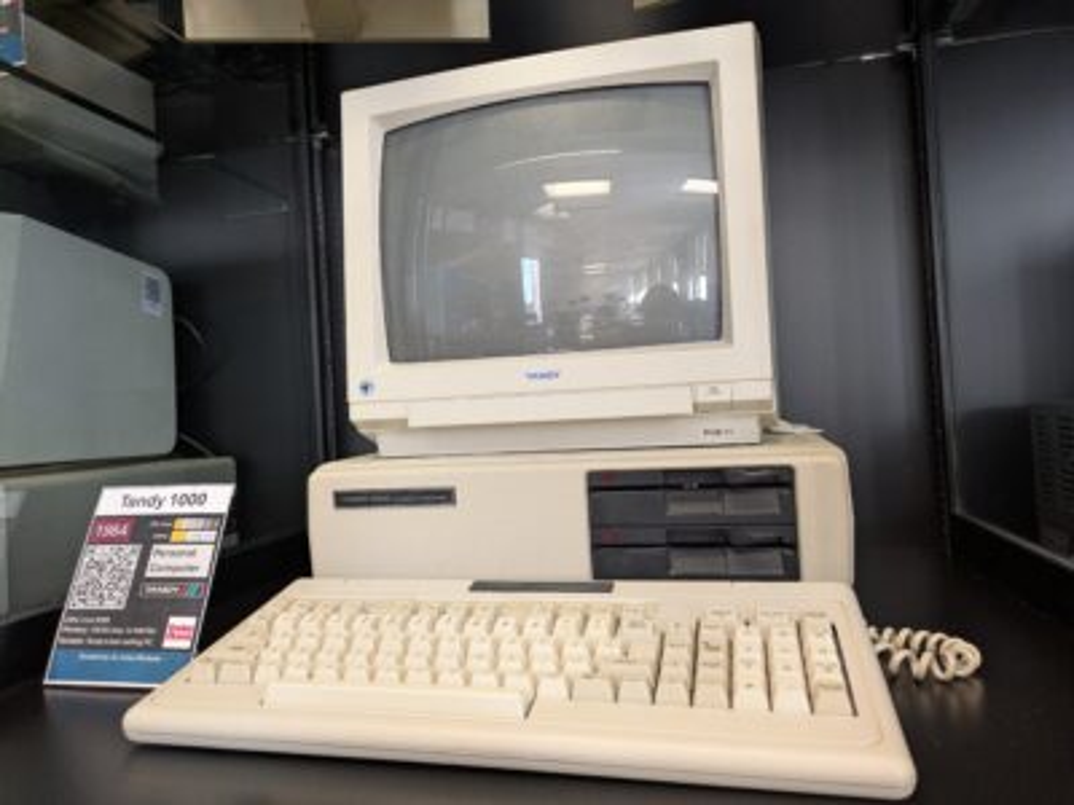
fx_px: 776
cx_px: 537
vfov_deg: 54.9
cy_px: 402
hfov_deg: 69.4
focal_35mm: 25
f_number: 1.89
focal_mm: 5.43
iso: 288
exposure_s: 1/40
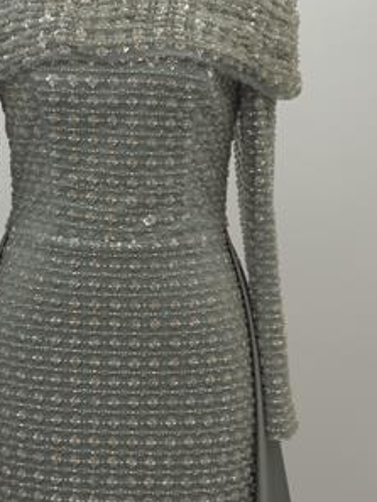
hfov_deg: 17.5
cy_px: 145
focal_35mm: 84
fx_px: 1219
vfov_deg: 23.1
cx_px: 130
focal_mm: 6.76
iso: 80
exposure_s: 1/420
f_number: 1.78
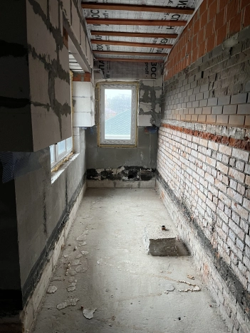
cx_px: 125
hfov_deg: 53.1
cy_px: 166
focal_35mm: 26
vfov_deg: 67.3
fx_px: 250
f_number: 1.6
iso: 500
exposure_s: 1/60
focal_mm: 5.1
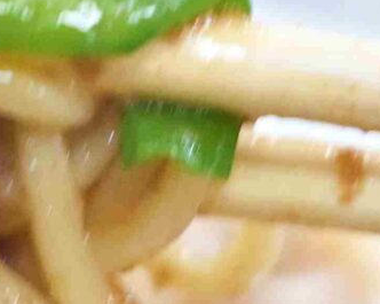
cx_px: -283
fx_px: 6101
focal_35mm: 543
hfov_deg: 3.5
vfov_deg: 2.8
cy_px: 350
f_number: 3.2
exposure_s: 1/200
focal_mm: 50
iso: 1000
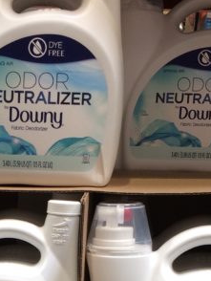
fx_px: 820
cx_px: -2
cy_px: 381
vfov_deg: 18.0
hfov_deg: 14.4
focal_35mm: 101
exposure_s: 1/33
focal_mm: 4.15
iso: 64
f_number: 2.2
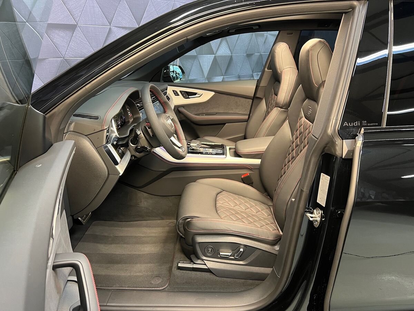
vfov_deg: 53.1
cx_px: 207
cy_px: 156
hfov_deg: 67.3
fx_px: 311
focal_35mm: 26
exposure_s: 1/48
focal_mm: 5.7
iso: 500
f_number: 1.5
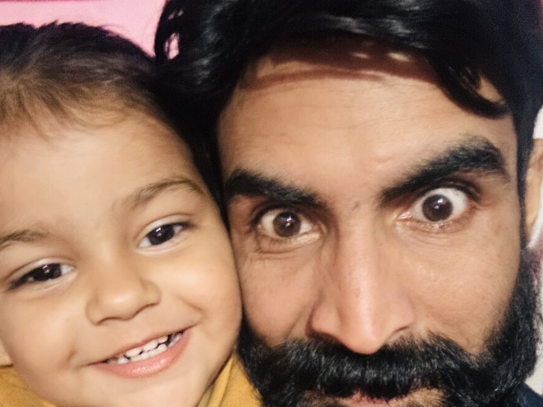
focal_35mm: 41
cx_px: 271
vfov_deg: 34.2
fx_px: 643
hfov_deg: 45.8
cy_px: 322
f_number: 1.9
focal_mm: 2.69
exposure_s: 1/8
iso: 640
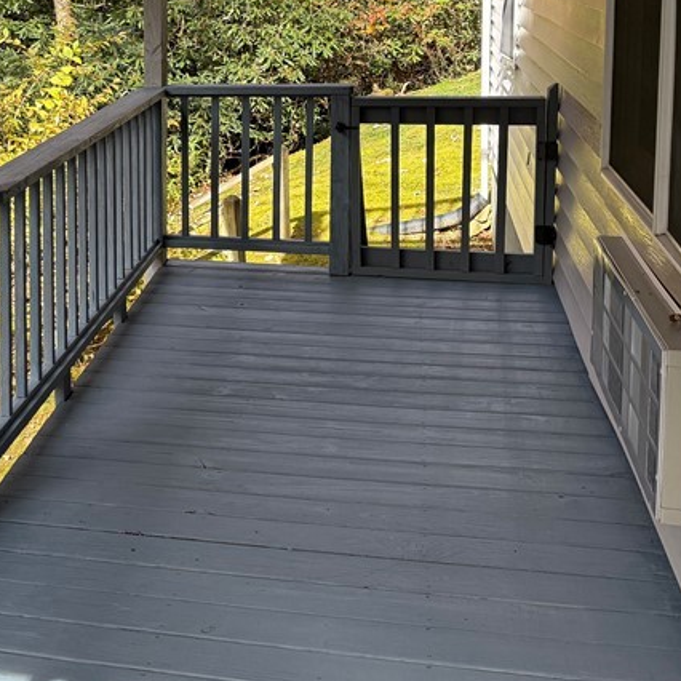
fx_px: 1135
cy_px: 82
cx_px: 66
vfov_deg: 31.9
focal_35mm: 51
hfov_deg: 31.8
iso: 100
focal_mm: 6.76
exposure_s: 1/722
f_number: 1.78
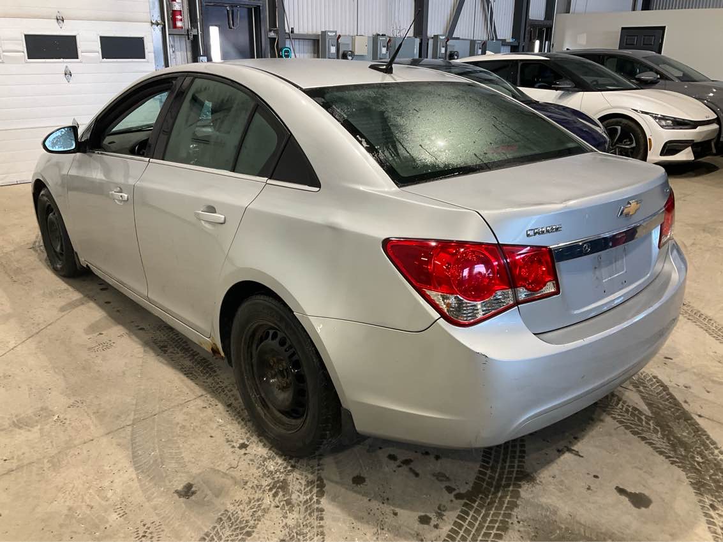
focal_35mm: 29
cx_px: 362
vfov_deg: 48.2
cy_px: 271
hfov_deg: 61.7
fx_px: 606
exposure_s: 1/60
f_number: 1.8
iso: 64
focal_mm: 3
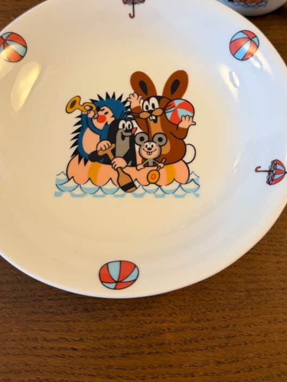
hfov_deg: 40.7
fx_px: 387
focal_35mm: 35
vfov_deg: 51.1
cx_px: 152
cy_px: 112
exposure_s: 1/50
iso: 160
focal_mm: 6.76
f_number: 1.78
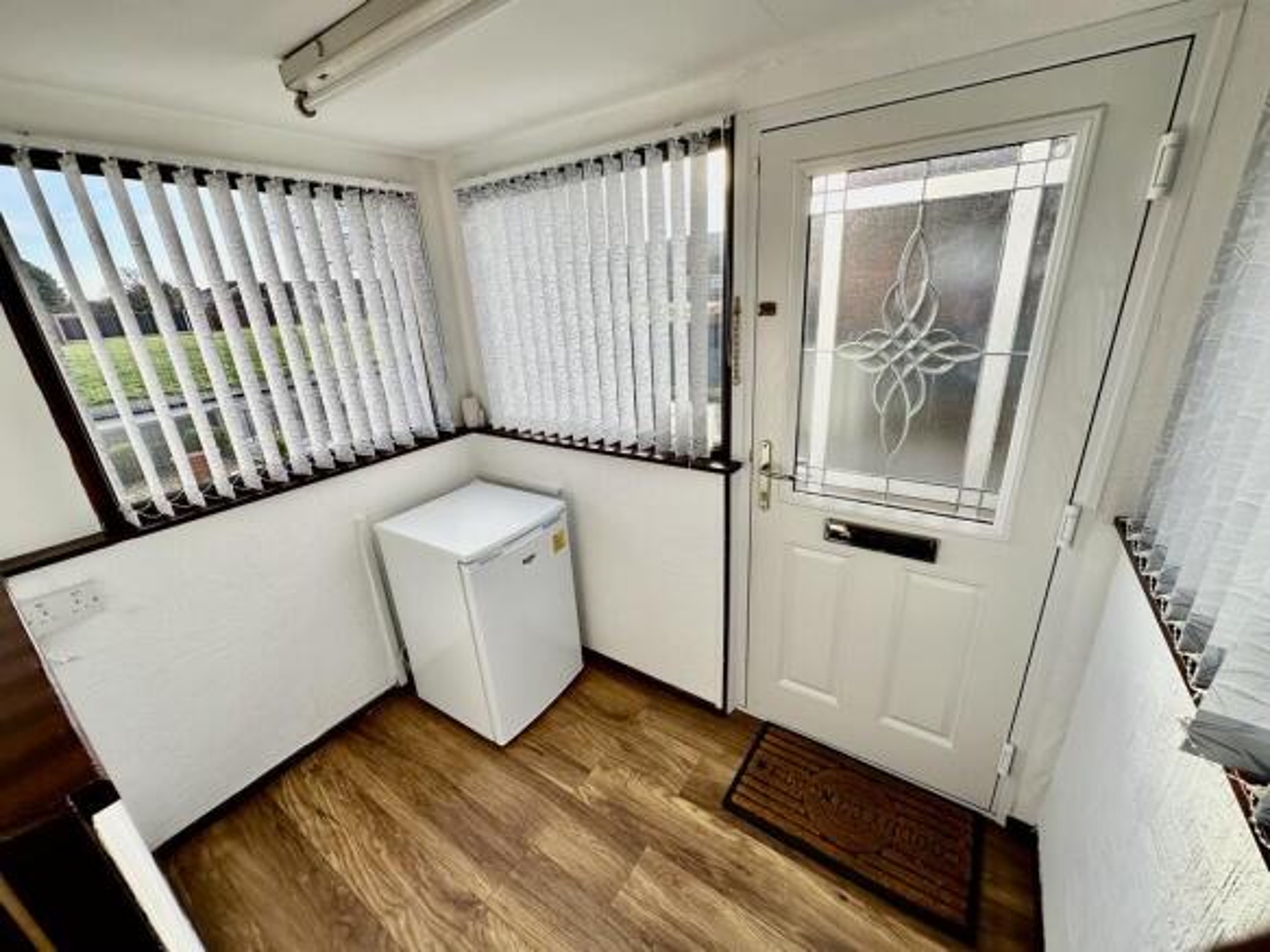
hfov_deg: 102.1
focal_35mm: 14
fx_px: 514
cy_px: 476
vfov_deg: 85.7
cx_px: 635
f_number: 2.2
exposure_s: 1/256
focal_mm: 2.22
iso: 40
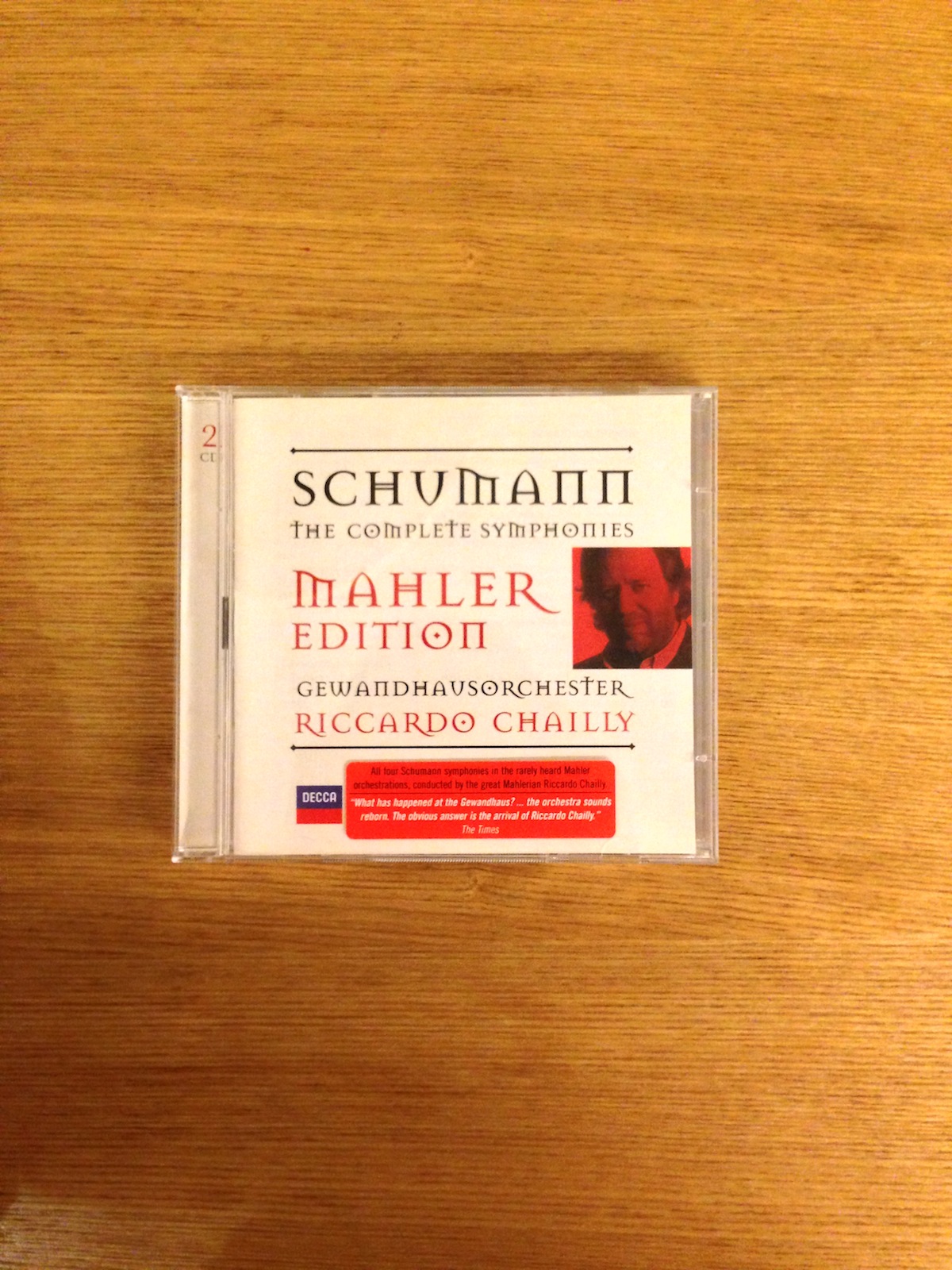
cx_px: 476
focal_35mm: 33
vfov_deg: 55.4
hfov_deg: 42.9
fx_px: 1210
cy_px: 635
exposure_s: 1/15
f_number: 2.4
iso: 500
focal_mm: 4.13
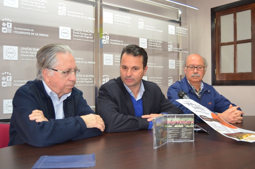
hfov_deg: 53.2
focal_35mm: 36
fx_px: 254
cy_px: 84
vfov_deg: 36.7
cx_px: 128
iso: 1000
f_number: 3.8
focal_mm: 24
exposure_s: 1/60
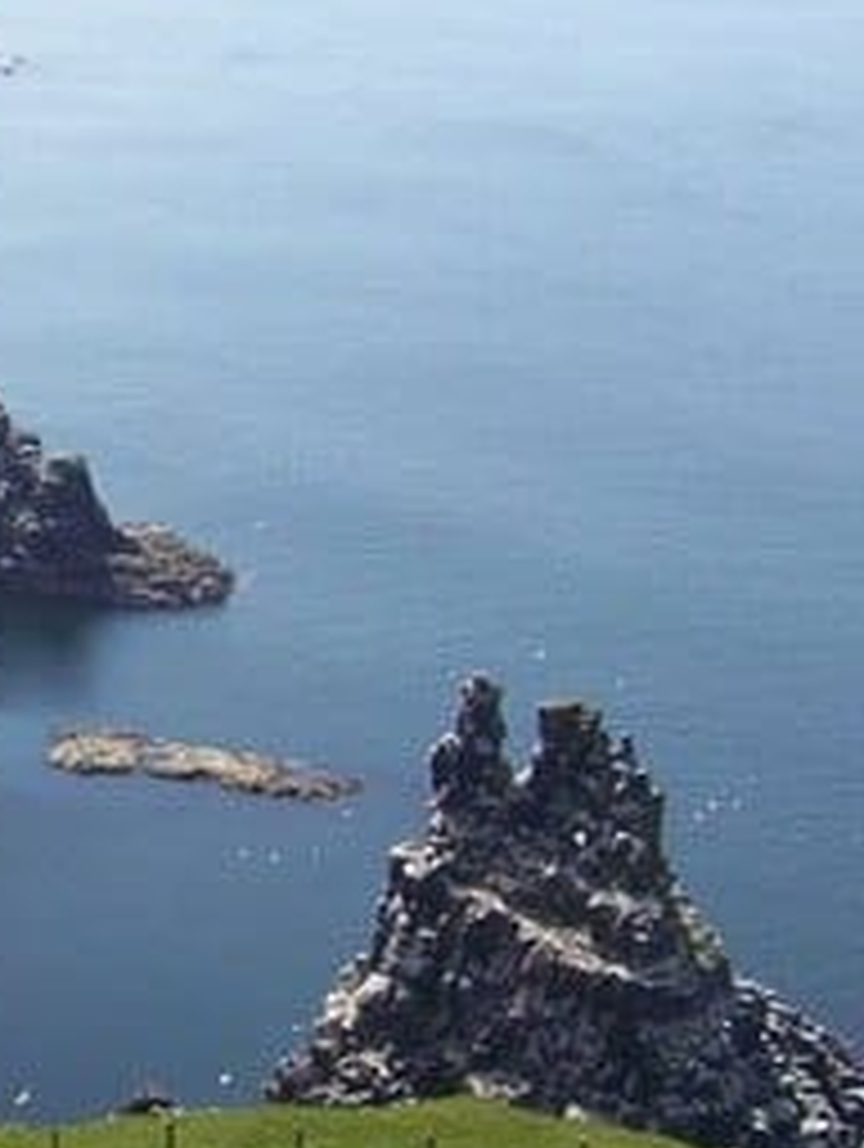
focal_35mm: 108
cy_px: 457
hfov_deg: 13.4
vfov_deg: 18.2
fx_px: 3585
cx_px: -140
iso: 100
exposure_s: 1/548
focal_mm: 5.77
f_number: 5.17
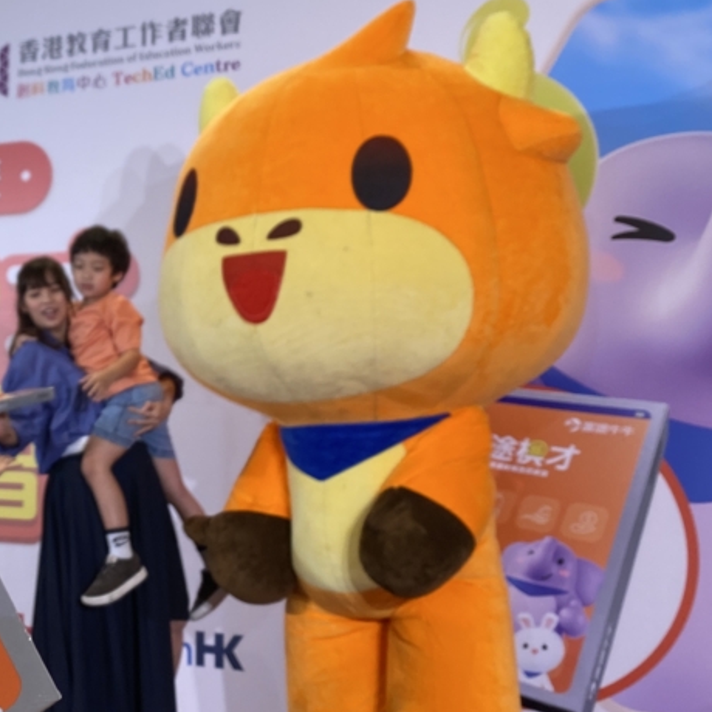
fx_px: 1396
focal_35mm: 60
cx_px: -62
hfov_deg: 26.5
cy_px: 282
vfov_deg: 28.5
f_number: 1.8
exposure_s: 1/120
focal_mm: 4.25
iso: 80
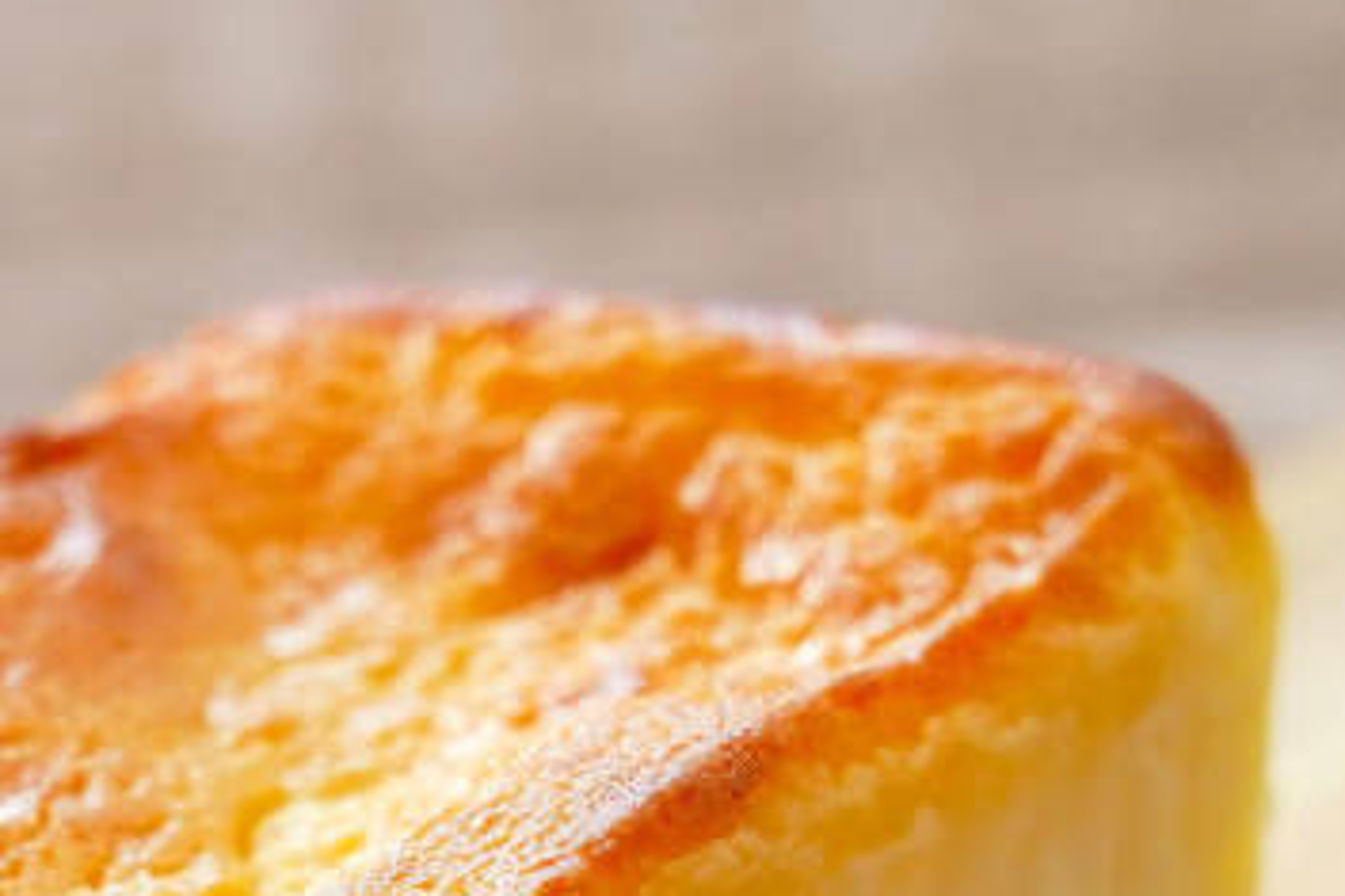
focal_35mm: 357
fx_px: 13331
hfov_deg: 5.8
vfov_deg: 3.8
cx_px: -61
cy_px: 1388
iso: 800
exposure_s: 1/60
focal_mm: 105
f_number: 6.3
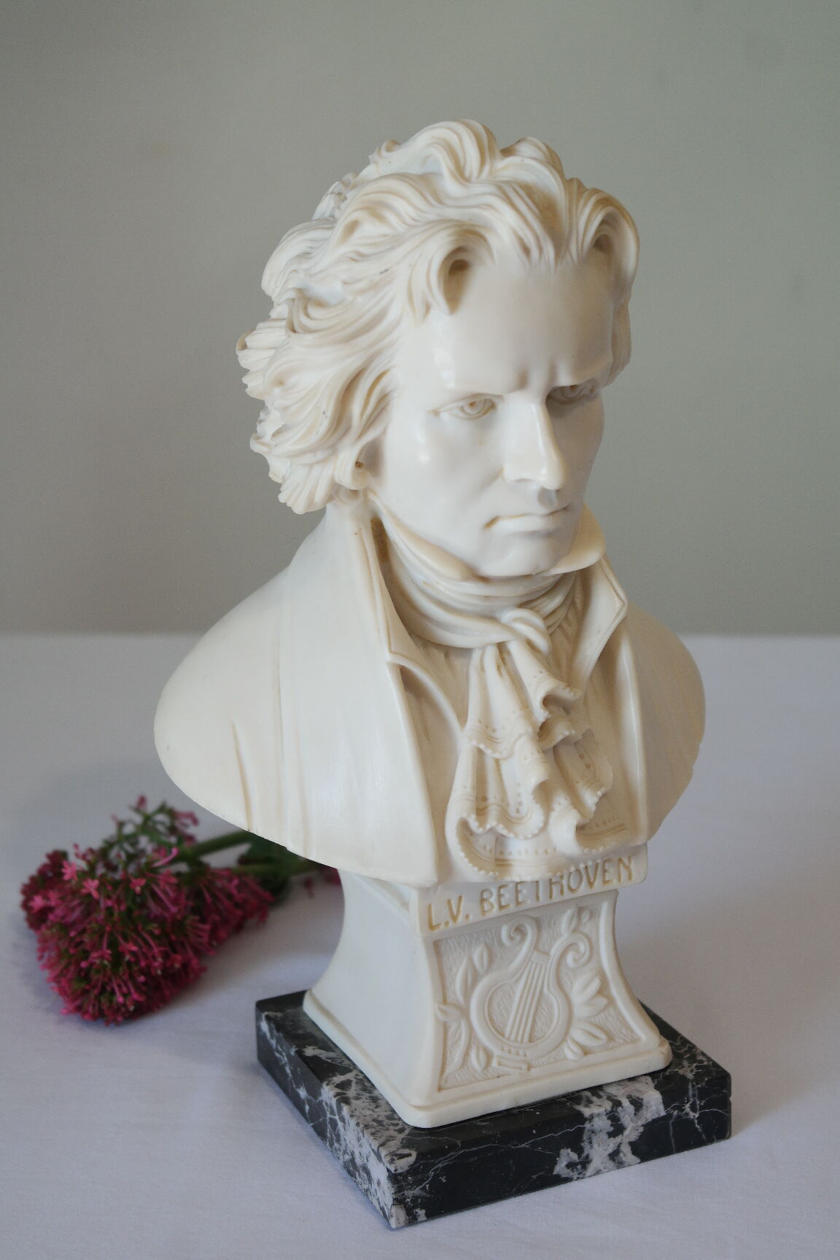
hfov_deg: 19.7
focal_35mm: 69
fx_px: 2415
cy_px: 630
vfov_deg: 29.2
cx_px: 420
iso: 400
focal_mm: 45
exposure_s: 1/30
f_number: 5.6
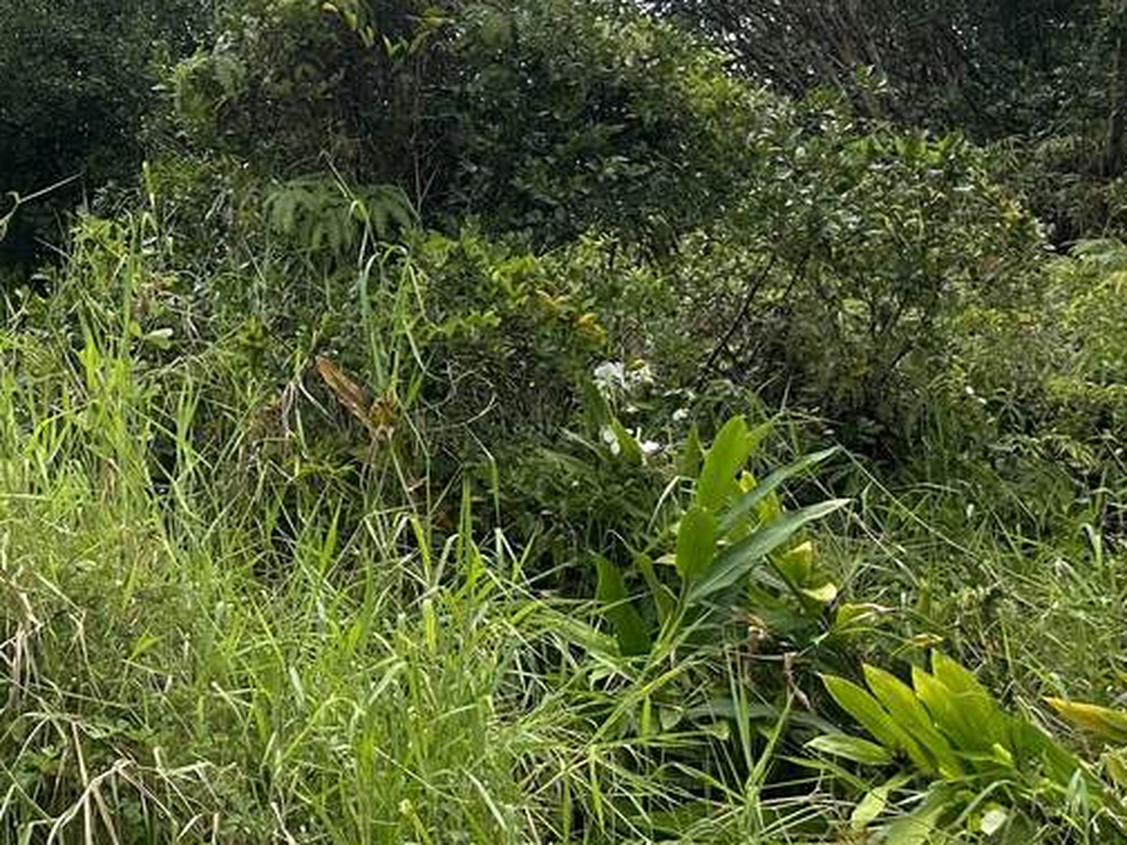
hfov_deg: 29.6
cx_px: -2
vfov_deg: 23.5
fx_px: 1986
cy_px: 101
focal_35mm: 61
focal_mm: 6.86
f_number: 1.78
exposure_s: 1/4184
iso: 80
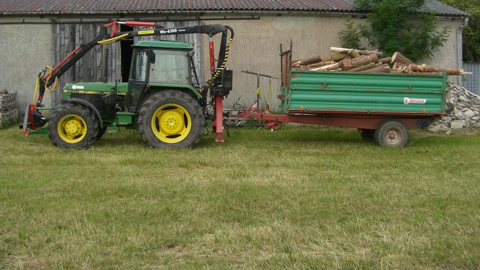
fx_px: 535
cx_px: 242
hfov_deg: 48.4
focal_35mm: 42
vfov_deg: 28.2
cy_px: 94
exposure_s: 1/250
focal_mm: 6.2
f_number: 4.3
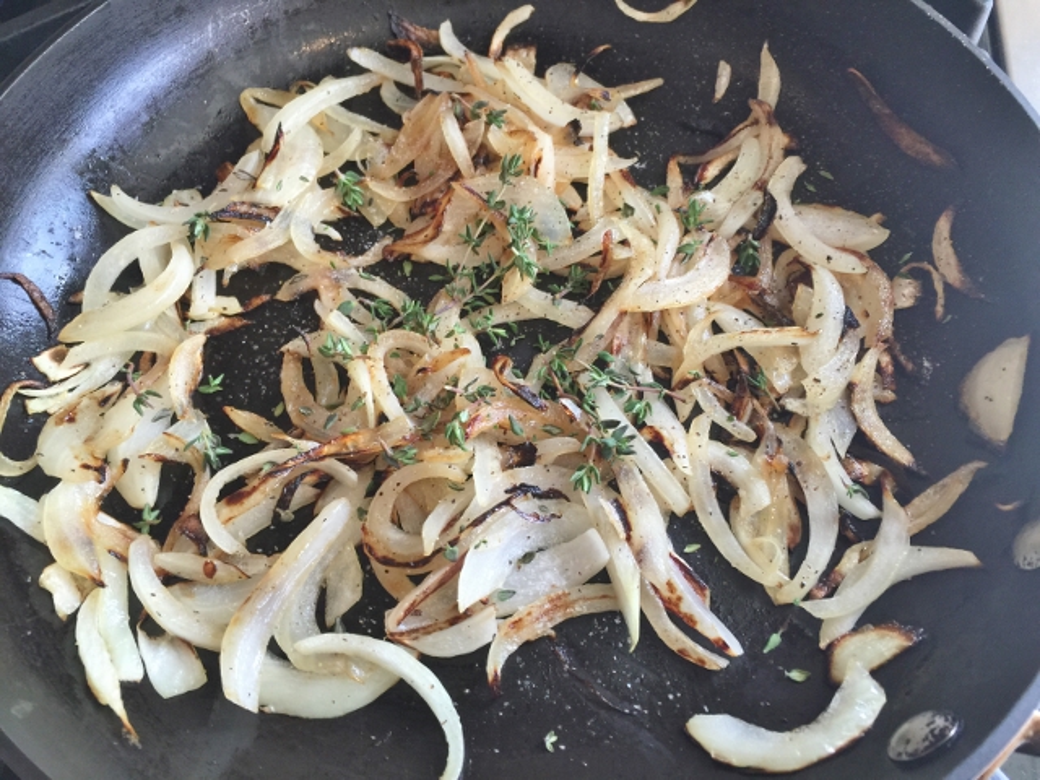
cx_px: 520
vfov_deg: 48.2
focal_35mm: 29
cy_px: 390
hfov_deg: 61.7
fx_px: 871
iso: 32
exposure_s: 1/30
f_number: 2.2
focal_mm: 4.15
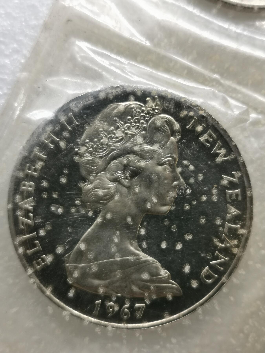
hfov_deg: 24.8
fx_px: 602
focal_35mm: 59
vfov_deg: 32.7
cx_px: 132
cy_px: 176
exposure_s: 1/100
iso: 80
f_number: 1.6
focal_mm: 5.56
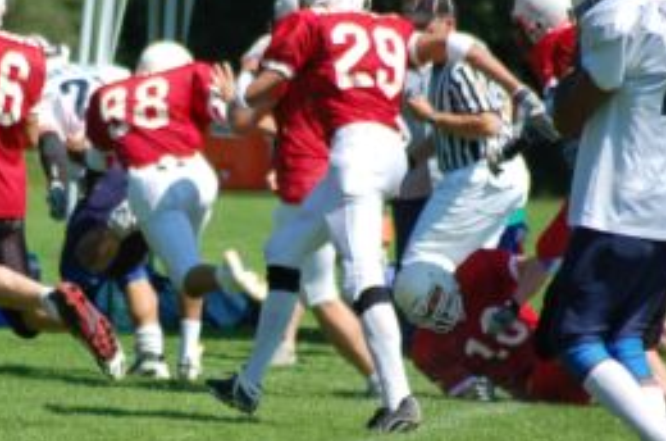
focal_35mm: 627
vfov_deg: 2.2
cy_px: 267
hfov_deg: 3.3
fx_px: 11571
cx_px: 155
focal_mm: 240
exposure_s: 1/1000
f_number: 5.3
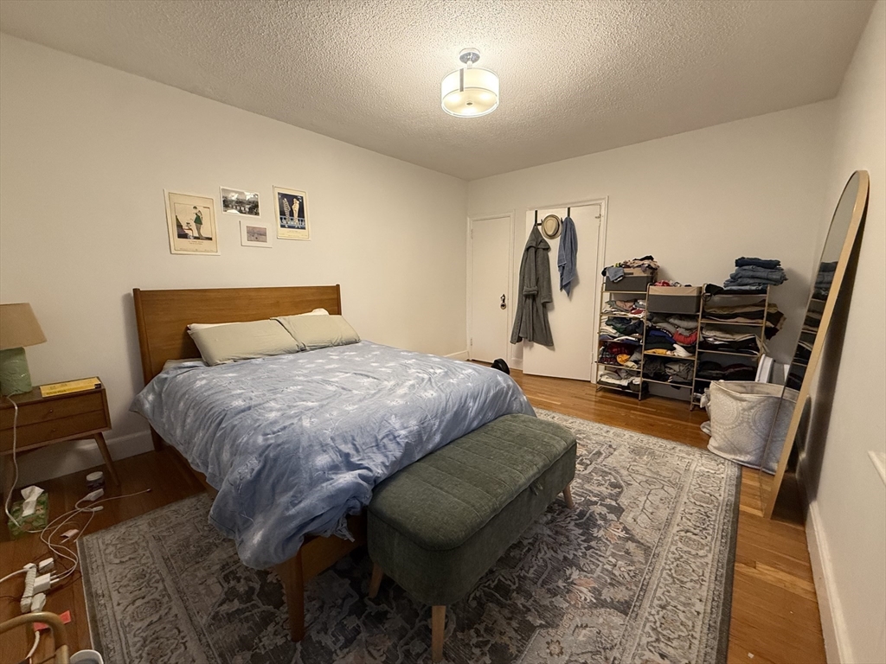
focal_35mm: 14
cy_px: 332
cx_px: 443
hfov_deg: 102.1
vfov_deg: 85.7
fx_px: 358
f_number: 2.2
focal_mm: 2.22
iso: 400
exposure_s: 1/60
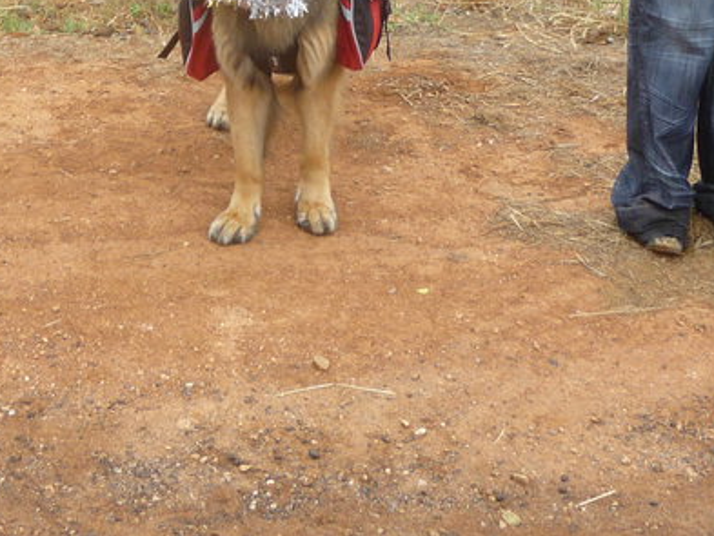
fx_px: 1733
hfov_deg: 22.7
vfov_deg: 16.7
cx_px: 69
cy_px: -144
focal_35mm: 84
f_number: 2.8
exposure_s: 1/125
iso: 80
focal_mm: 5.5
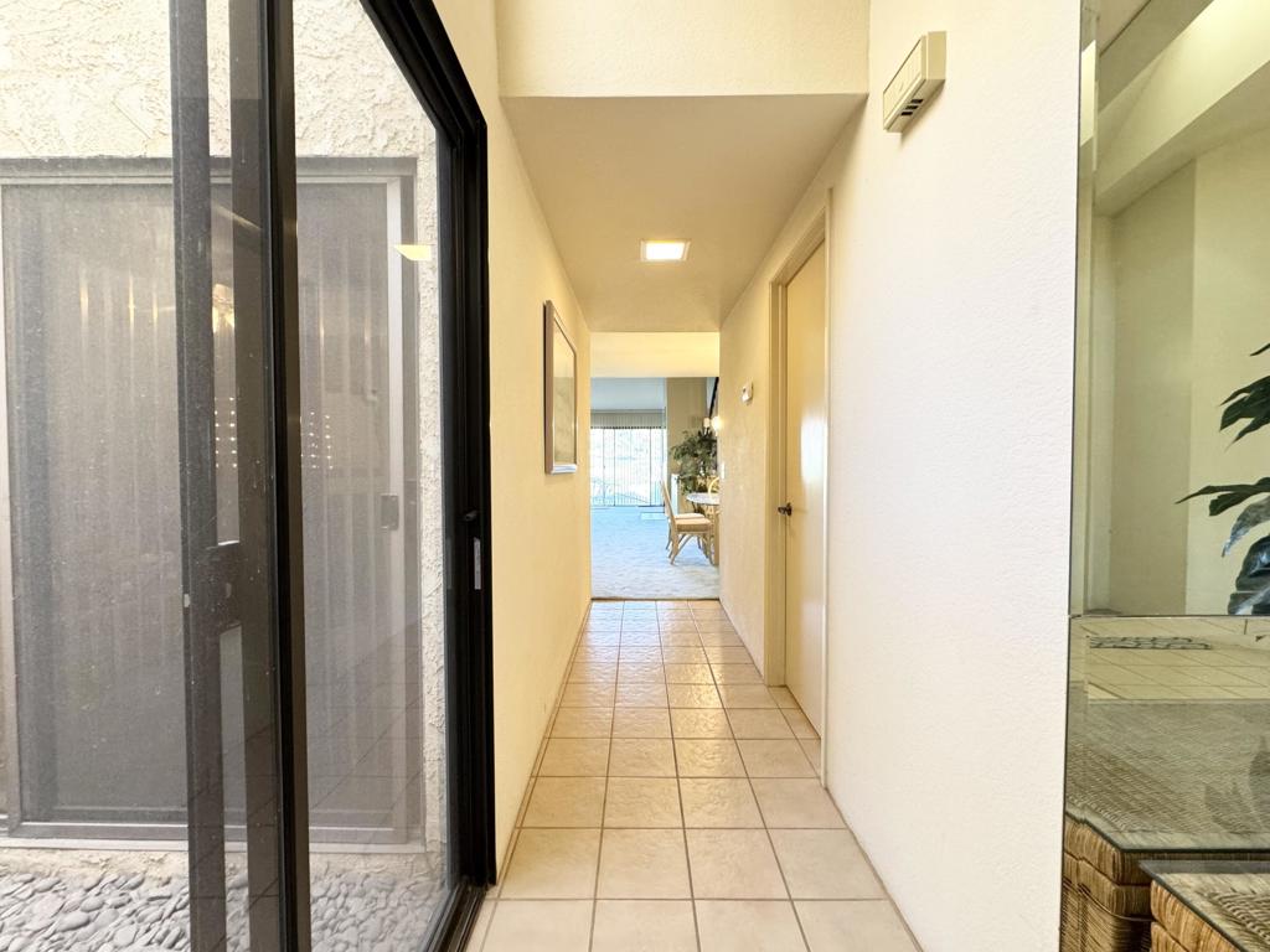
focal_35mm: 14
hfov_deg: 102.1
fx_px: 514
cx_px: 635
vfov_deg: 85.7
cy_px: 476
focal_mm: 2.22
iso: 250
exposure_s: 1/60
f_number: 2.2
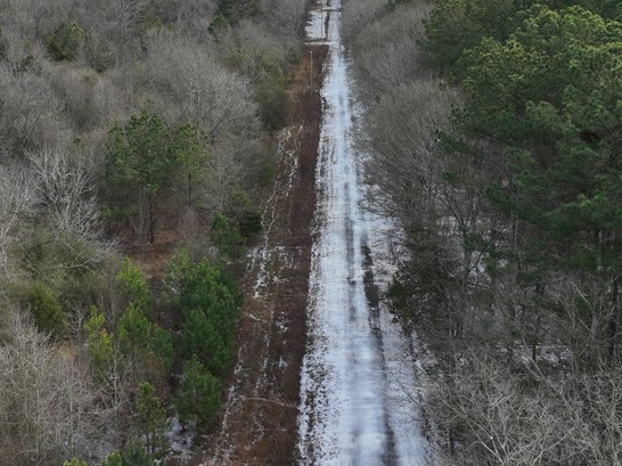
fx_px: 808
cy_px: 91
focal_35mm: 45
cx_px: 260
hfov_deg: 42.0
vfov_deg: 31.3
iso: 140
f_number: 2.8
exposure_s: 1/240
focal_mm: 12.29
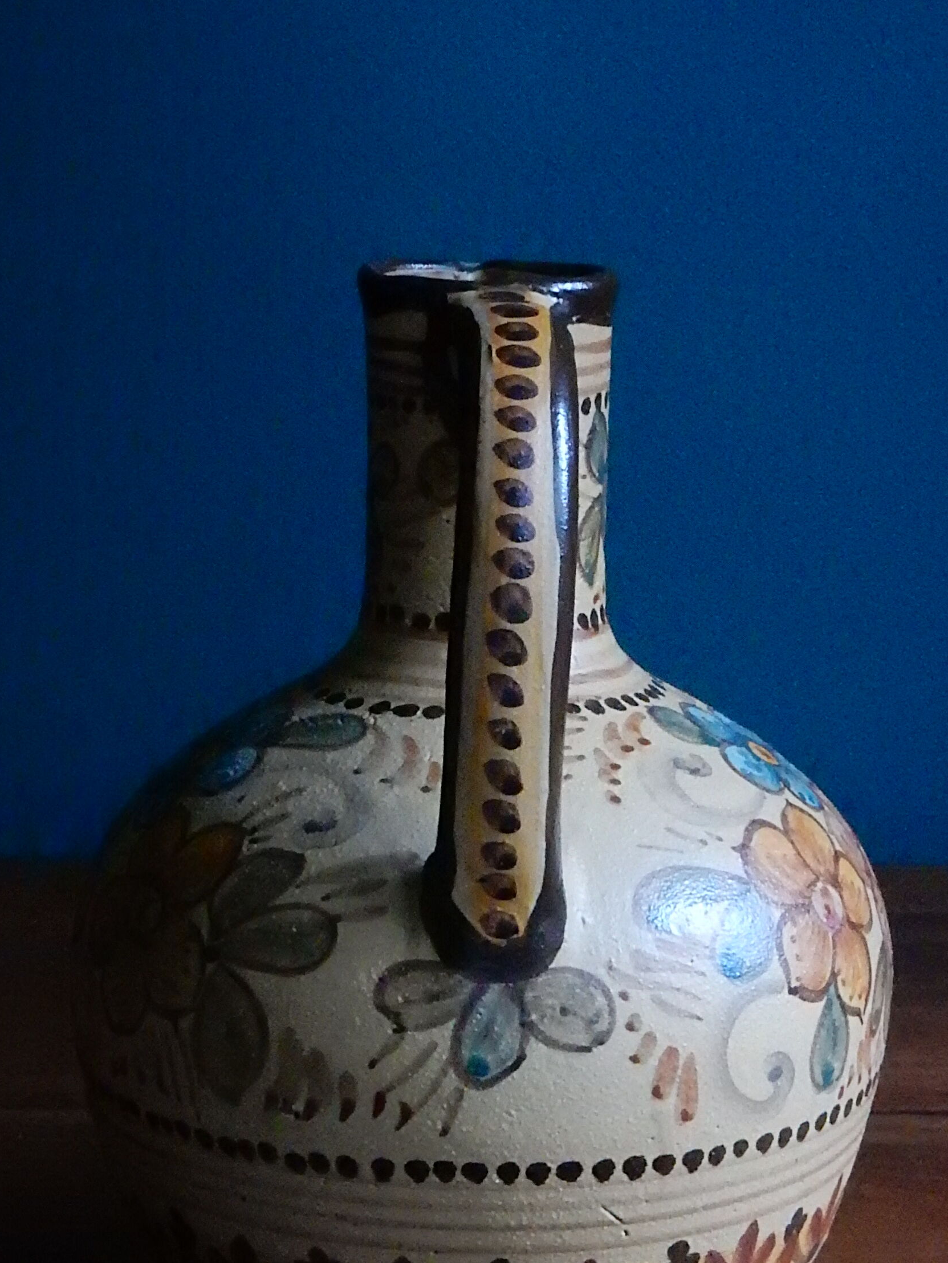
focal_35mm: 106
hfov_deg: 14.0
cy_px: 539
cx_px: 477
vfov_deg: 18.5
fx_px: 3870
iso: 1600
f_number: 4.5
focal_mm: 9
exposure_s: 1/50
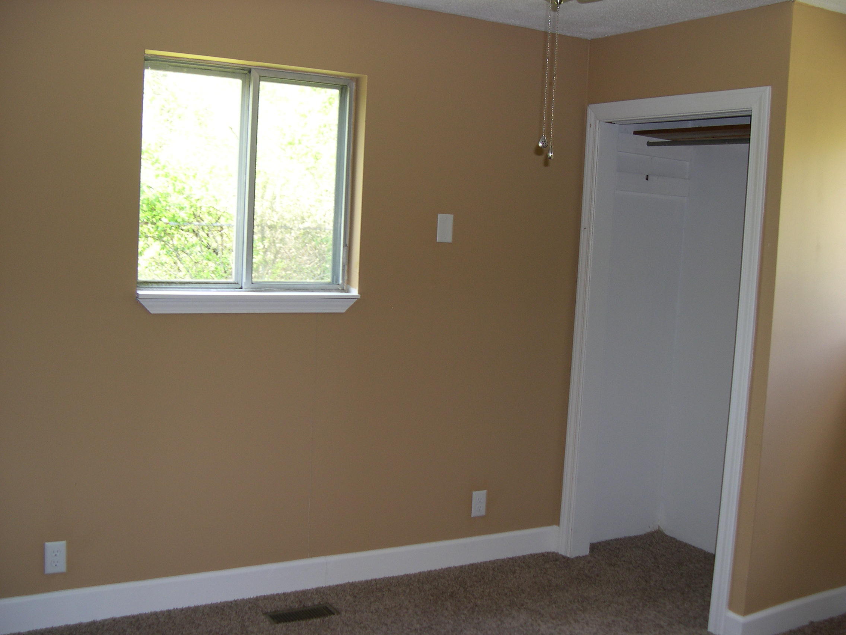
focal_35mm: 38
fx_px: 929
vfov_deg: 37.7
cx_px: 423
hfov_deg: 49.0
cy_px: 318
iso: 100
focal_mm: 8
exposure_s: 1/30
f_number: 2.8
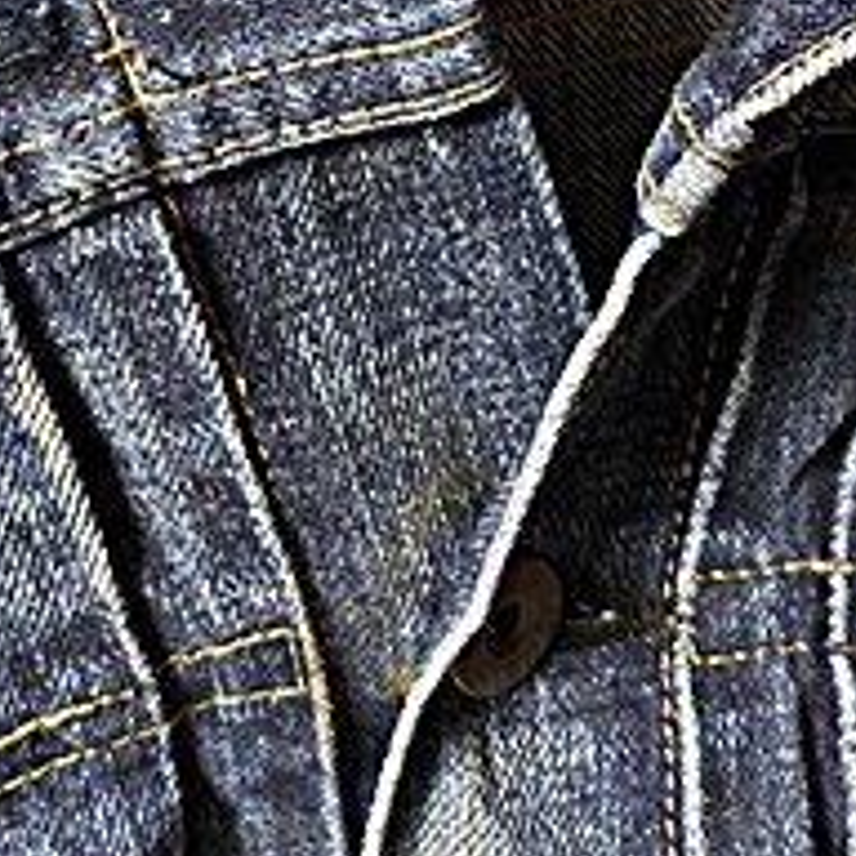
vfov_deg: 22.7
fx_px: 2014
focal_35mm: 72
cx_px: 218
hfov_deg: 23.8
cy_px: -76
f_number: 1.8
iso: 640
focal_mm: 4.25
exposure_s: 1/25
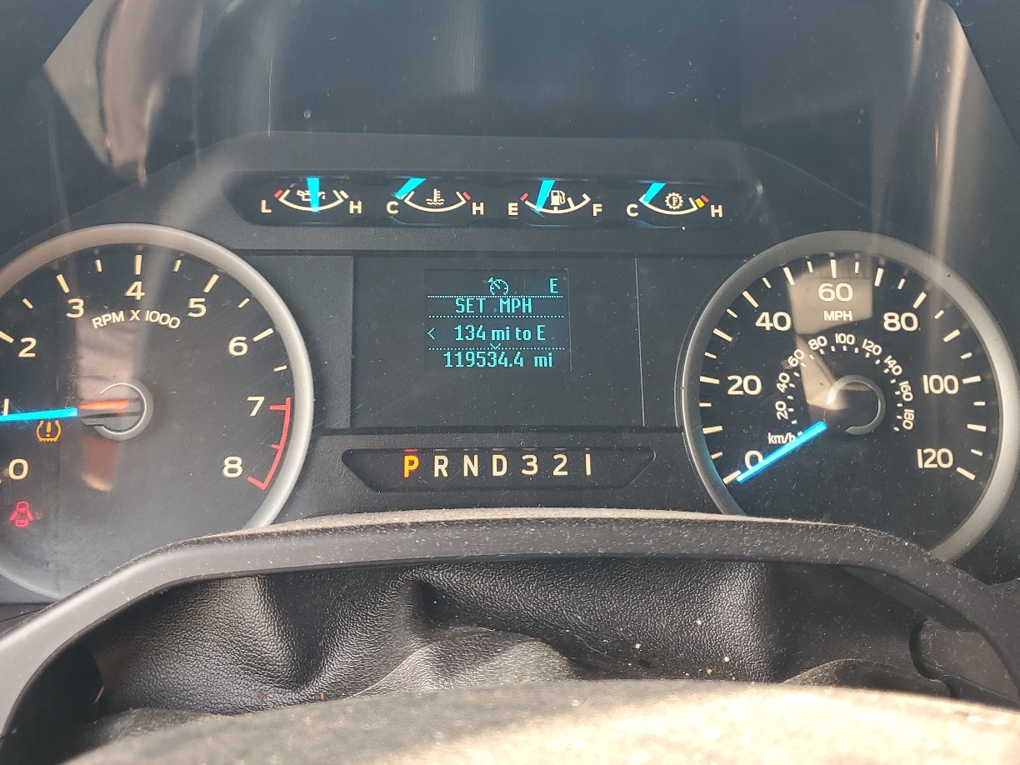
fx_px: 1002
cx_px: 487
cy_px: 268
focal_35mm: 34
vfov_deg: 41.4
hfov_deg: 53.9
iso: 55
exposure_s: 1/60.2
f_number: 1.5
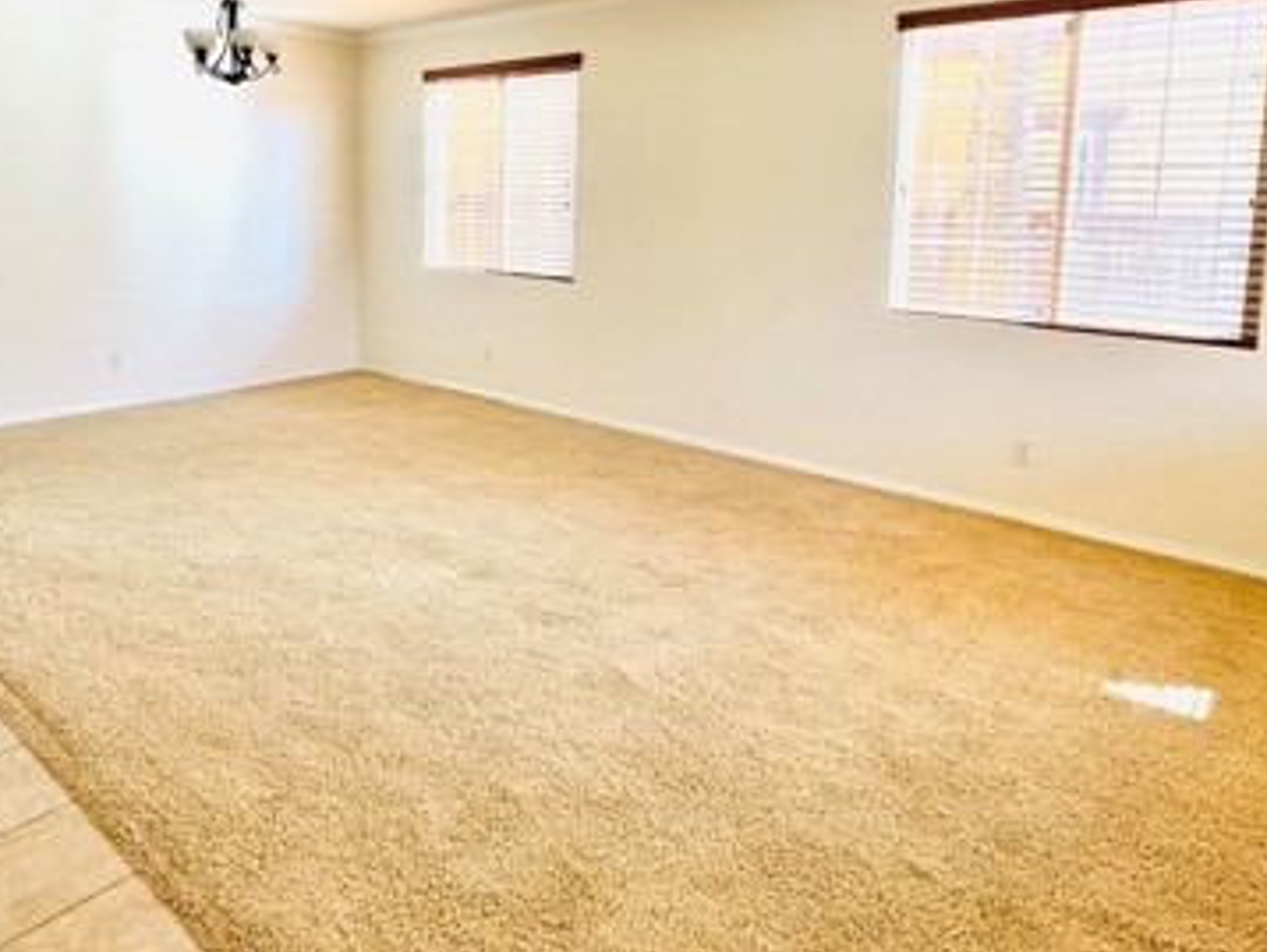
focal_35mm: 25
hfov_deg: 69.0
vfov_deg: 53.7
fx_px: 916
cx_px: 541
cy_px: 304
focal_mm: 2.22
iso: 64
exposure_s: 1/99
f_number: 2.2
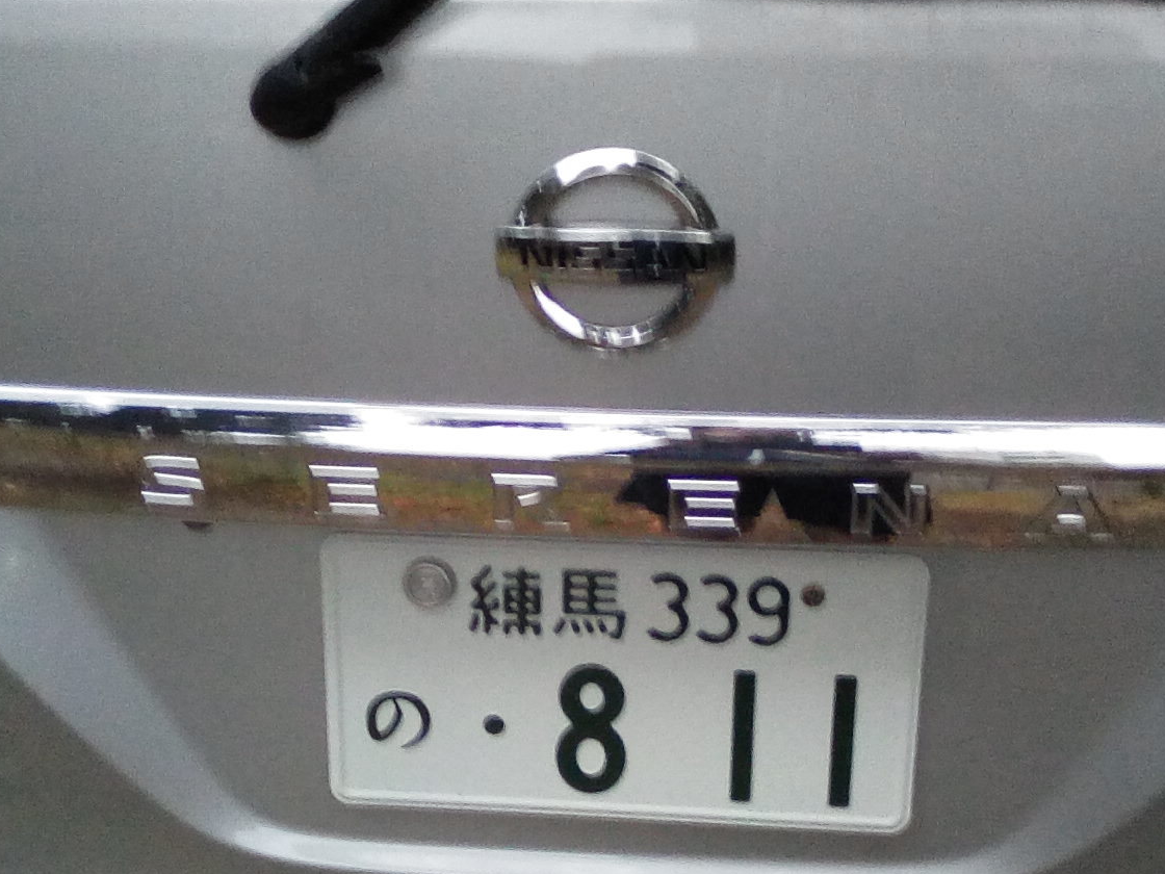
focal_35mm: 50
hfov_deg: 38.2
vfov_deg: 29.0
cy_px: 561
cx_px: 588
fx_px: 1683
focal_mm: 2.9
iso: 245
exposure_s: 1/20
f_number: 2.8
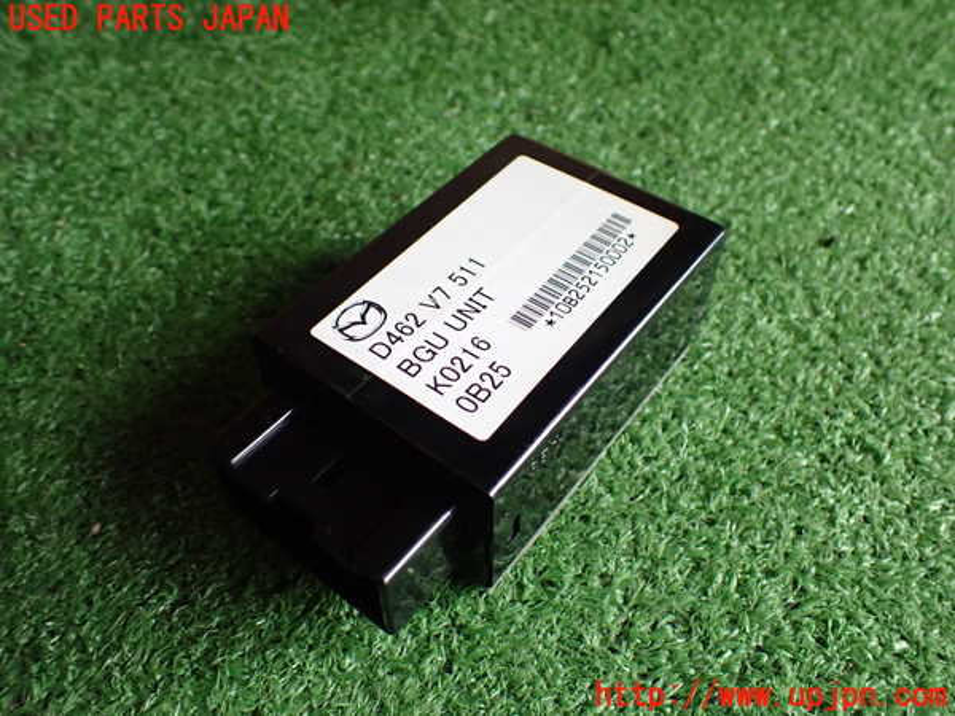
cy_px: 358
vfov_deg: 46.8
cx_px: 478
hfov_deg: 60.0
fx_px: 828
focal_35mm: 30
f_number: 2.3
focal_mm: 5.4
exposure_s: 1/125
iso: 500
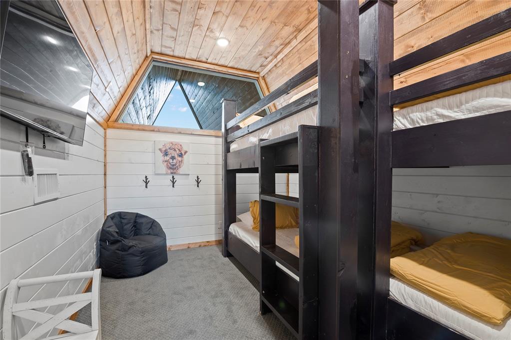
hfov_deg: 104.3
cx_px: 256
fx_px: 199
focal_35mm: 14
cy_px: 170
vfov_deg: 81.1
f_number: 9
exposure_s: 1.6
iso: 250
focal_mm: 14
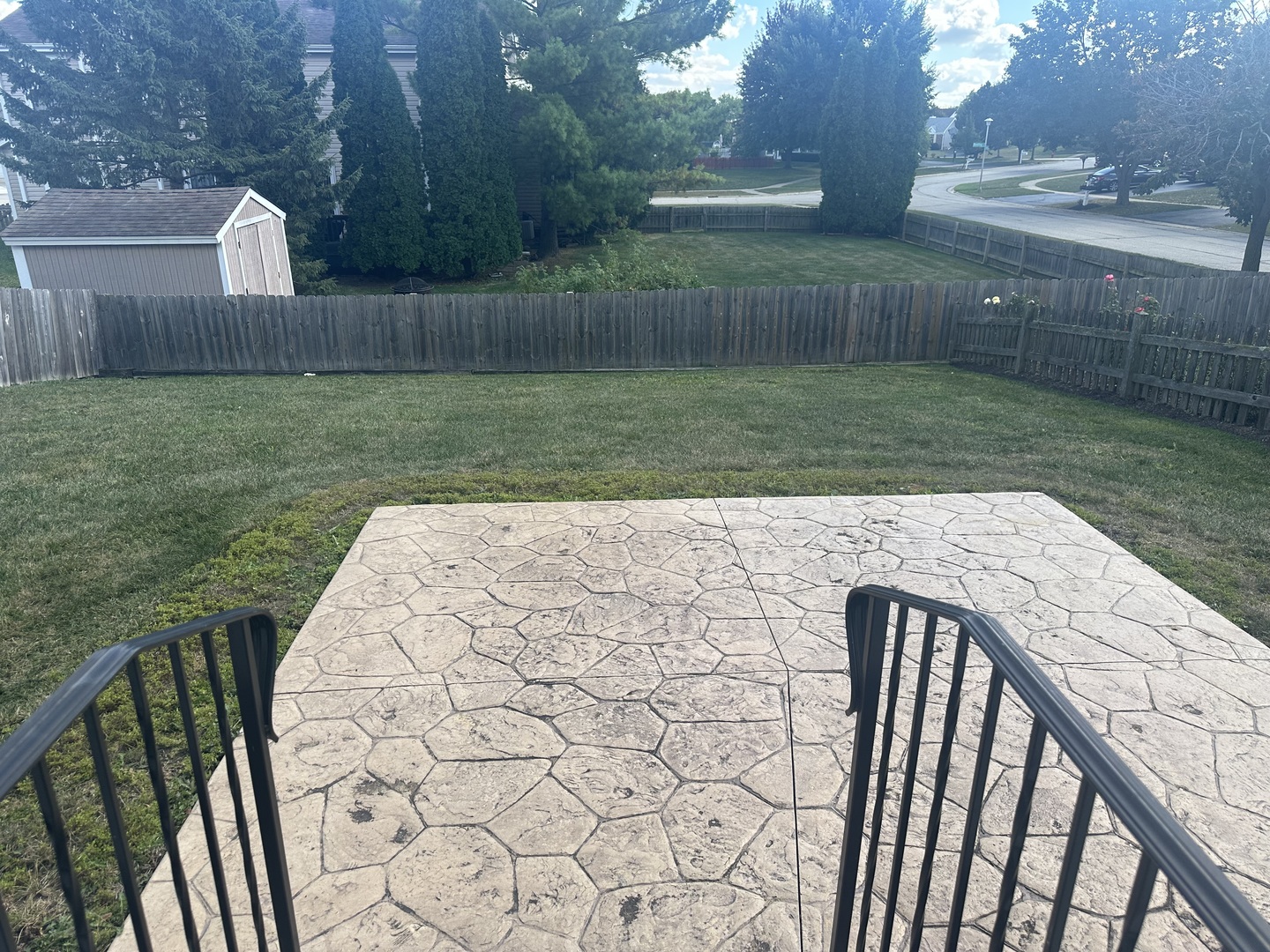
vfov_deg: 56.8
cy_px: 476
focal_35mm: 24
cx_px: 635
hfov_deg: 71.6
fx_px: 881
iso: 80
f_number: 1.78
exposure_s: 1/1241
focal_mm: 6.86
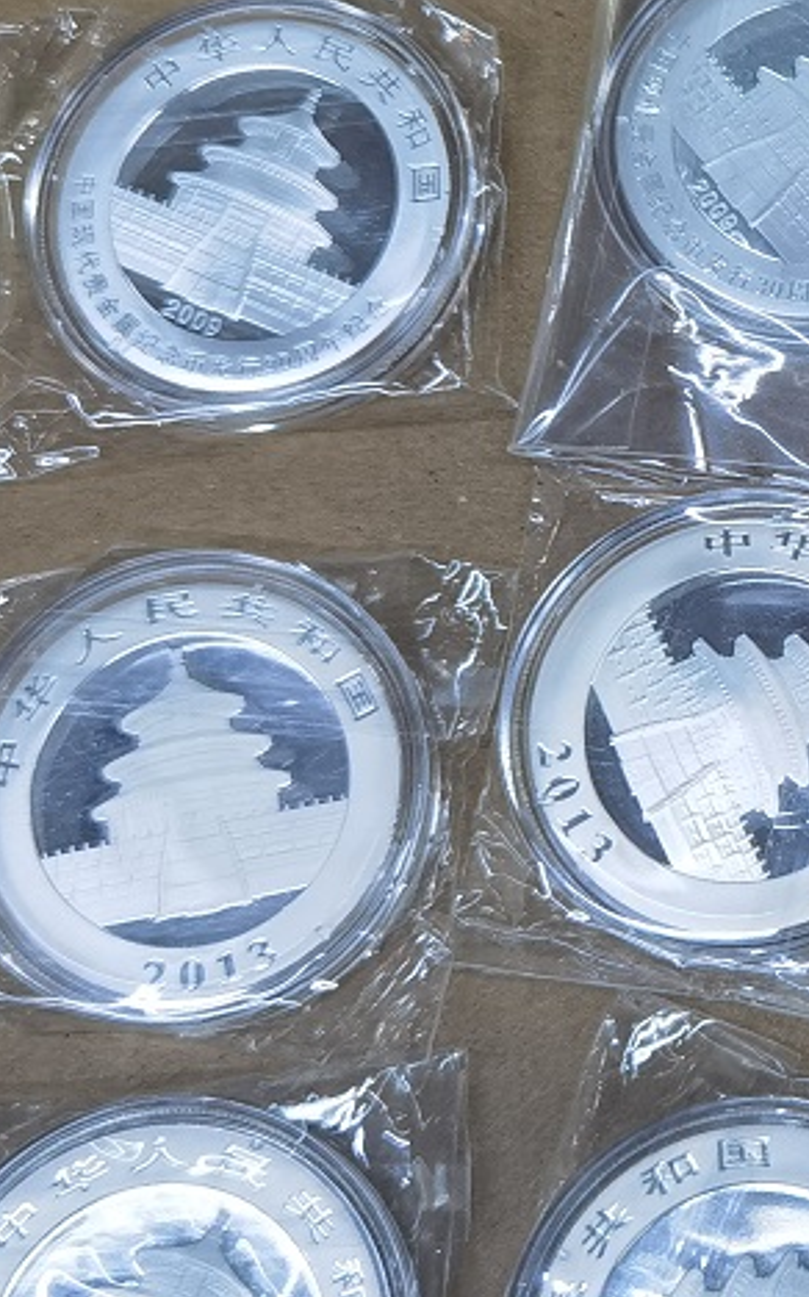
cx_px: 1135
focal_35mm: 80
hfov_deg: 15.3
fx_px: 2826
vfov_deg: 25.7
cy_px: 466
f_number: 1.9
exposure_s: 1/50
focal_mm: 6.71
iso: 125
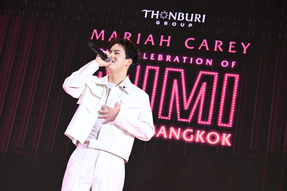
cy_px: 96
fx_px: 558
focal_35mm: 70
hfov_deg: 28.8
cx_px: 144
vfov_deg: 19.5
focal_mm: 70
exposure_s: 1/250
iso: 1250
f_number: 5.6
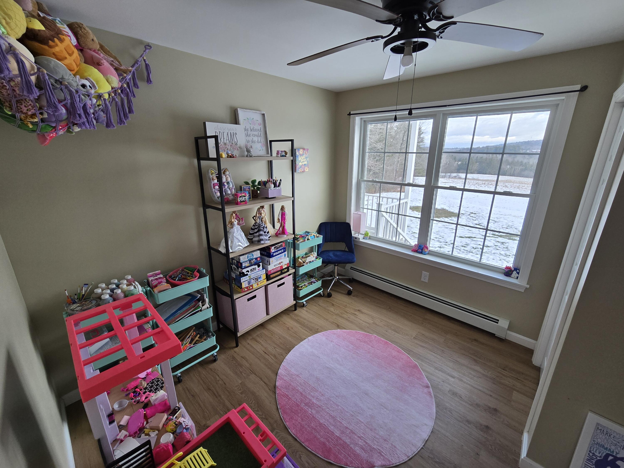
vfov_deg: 89.9
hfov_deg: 106.2
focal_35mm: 13
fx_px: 234
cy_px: 234
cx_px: 312
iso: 64
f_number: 2.2
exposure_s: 1/60
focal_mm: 2.2
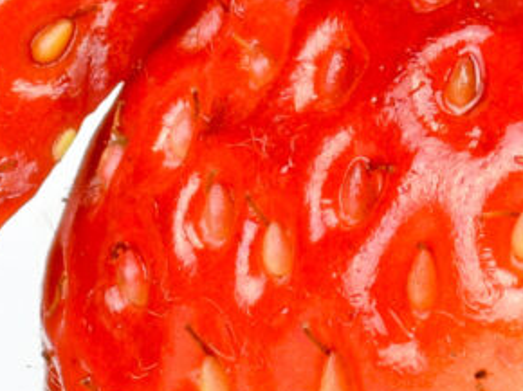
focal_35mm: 1146
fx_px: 17300
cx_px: 855
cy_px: -167
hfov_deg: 1.7
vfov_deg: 1.3
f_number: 16
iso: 100
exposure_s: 1/1.6
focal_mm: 90
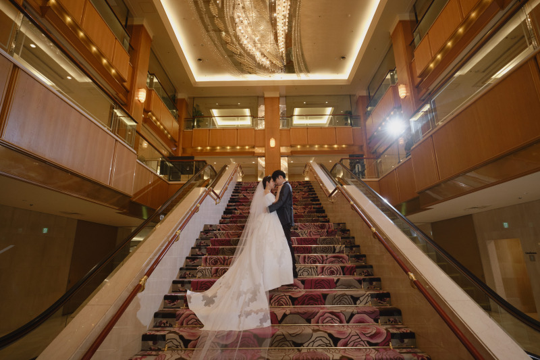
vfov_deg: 67.4
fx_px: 270
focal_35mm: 18
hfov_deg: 90.0
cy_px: 180
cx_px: 270
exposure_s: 1/100
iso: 1000
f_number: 4
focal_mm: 12
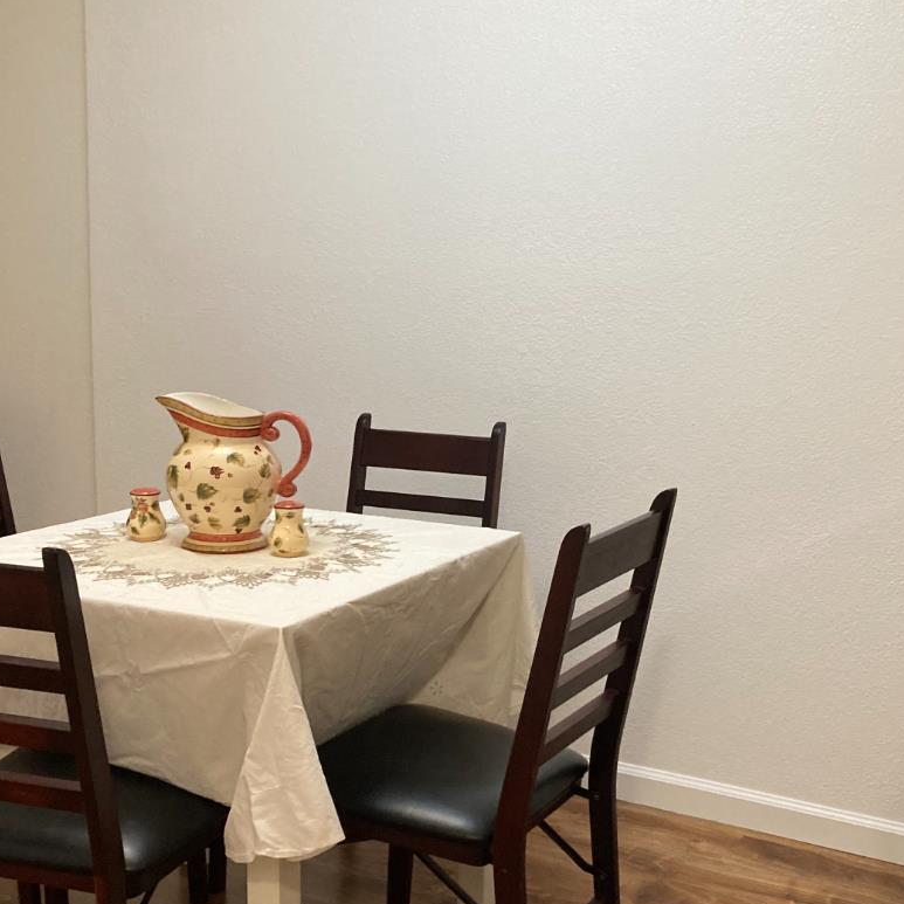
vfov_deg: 35.3
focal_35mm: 48
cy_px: 485
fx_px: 1418
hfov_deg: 35.2
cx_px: 559
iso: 160
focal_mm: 3.99
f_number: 1.8
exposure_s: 1/60
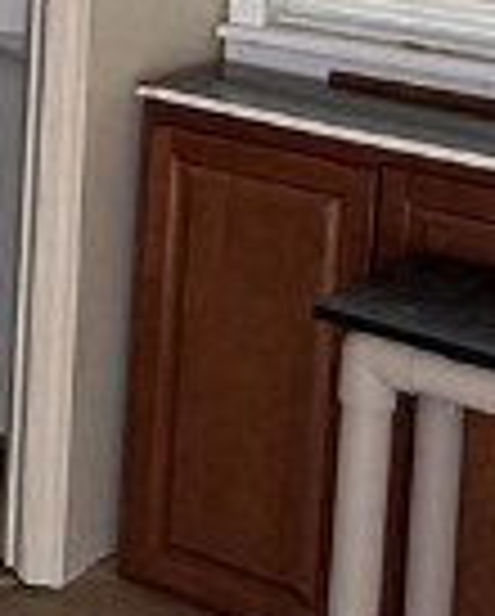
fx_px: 1864
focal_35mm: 102
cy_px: -220
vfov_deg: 17.4
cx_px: -261
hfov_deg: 14.1
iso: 50
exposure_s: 1/196
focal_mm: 2.22
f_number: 2.2
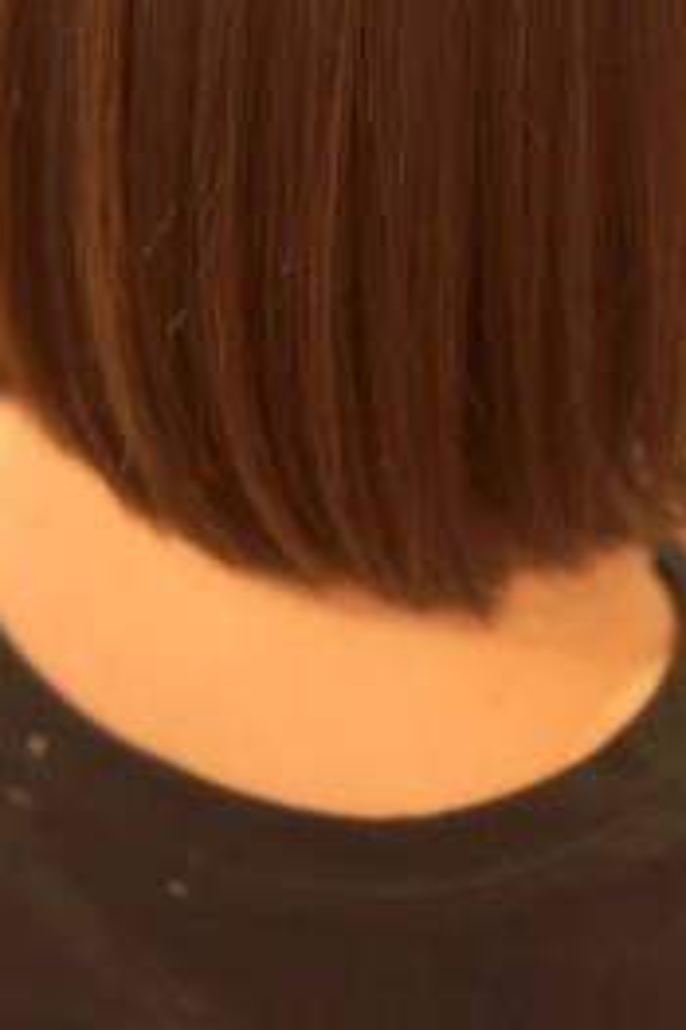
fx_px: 2861
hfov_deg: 13.7
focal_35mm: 100
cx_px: 435
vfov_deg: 20.0
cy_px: 67
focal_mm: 35
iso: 800
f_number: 2.2
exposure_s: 1/400
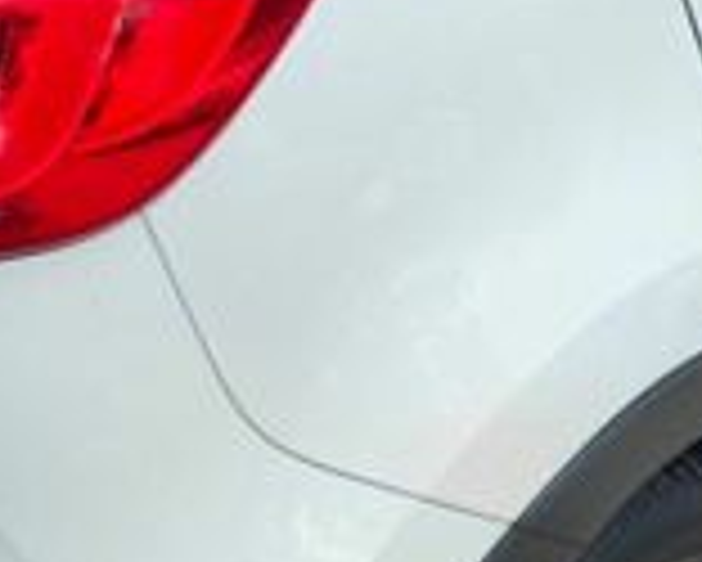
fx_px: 1871
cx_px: 176
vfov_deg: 17.1
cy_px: 241
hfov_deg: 21.1
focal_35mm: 90
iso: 64
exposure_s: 1/263
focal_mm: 6.06
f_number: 1.7
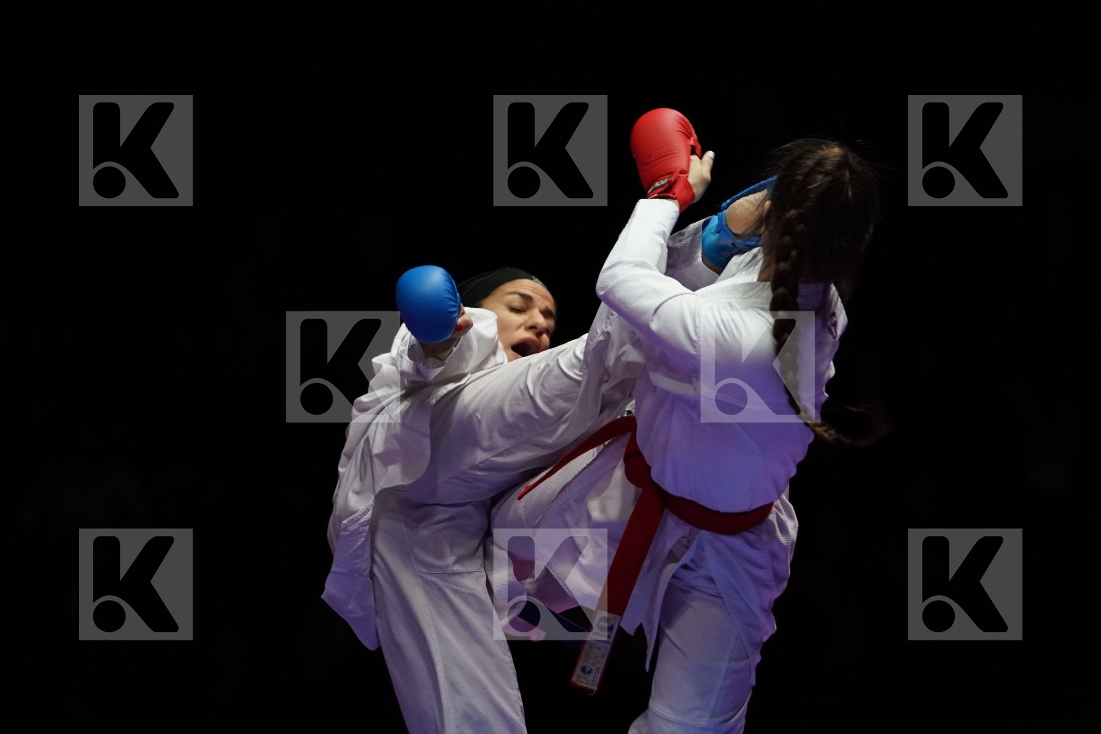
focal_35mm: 286
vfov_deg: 4.8
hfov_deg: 7.2
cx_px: 550
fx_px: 8746
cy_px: 367
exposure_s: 1/1000
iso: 3200
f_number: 2.8
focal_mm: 191
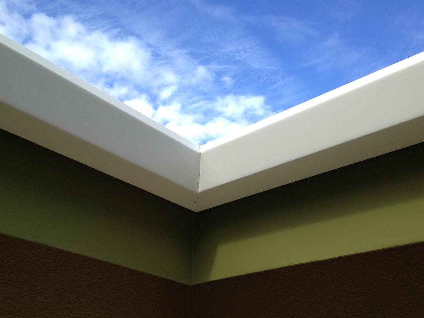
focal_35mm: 43
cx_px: 213
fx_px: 527
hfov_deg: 43.8
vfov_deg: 33.5
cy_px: 185
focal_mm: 4.28
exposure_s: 1/642
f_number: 2.4
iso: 50
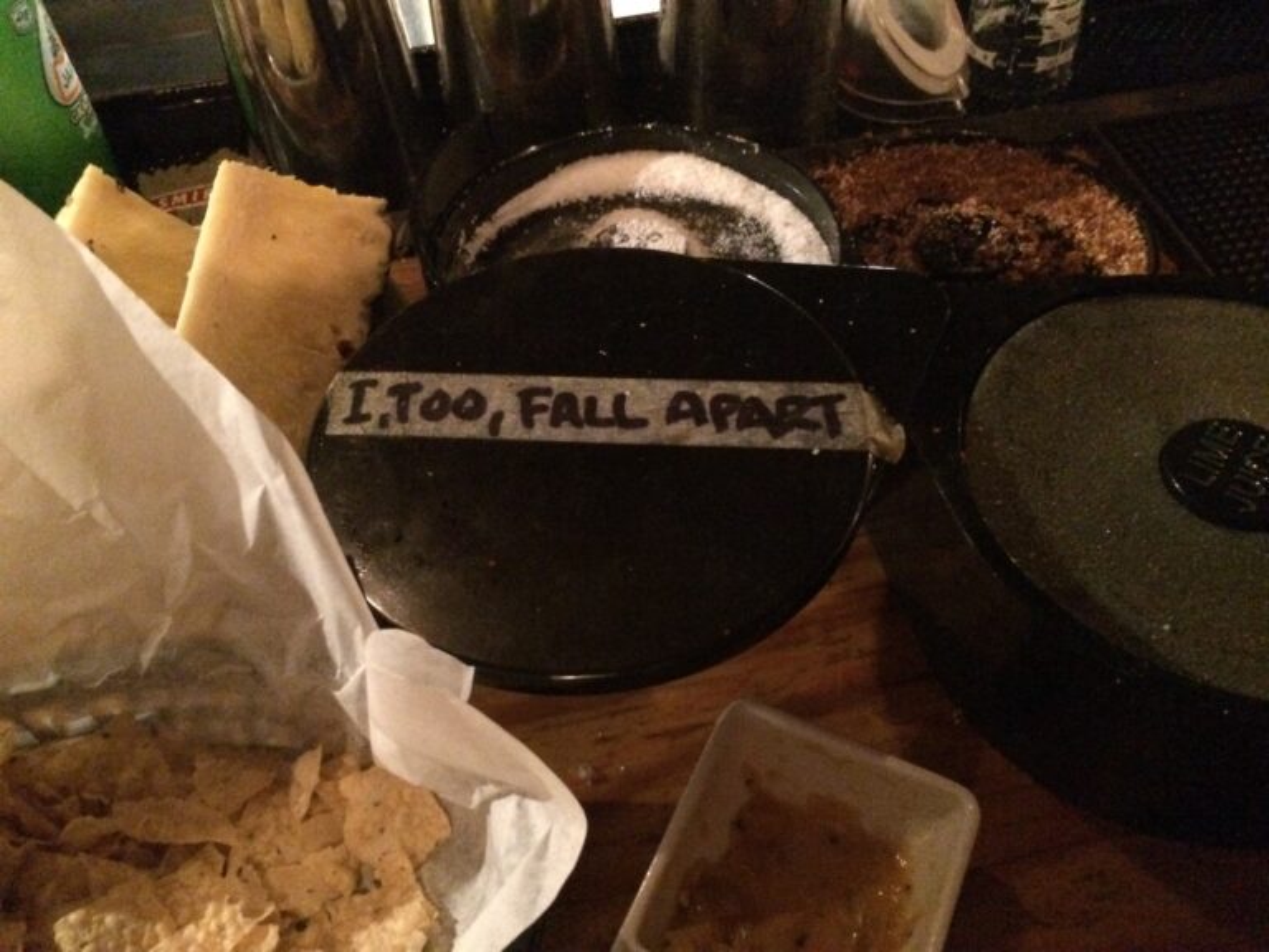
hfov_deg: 61.7
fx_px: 1063
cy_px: 476
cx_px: 634
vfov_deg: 48.2
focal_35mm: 29
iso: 2000
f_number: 2.2
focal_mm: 4.15
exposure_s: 1/15
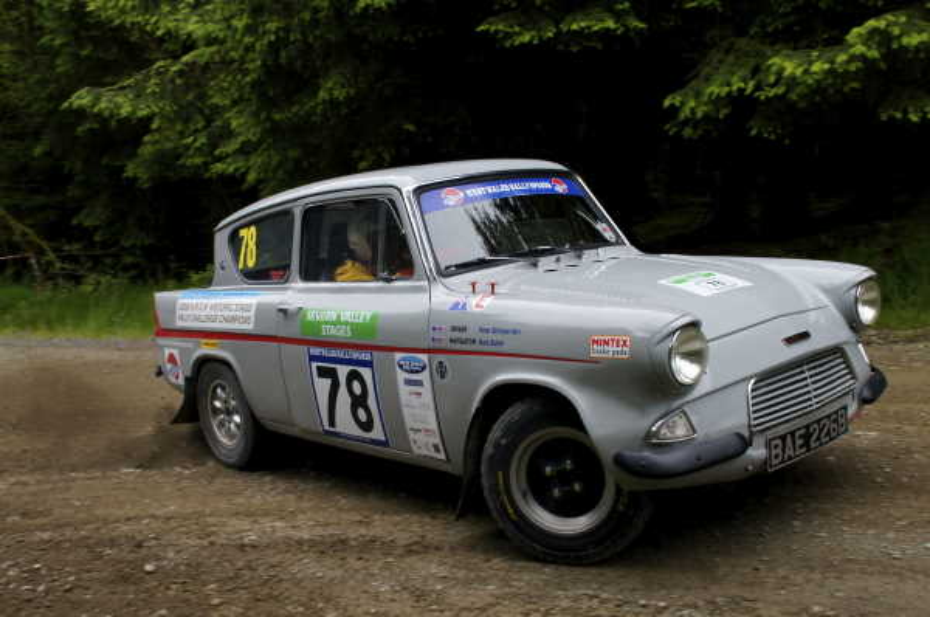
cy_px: 308
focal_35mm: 36
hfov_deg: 53.2
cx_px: 465
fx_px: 928
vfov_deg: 36.8
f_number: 9
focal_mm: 24
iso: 800
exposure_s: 1/400
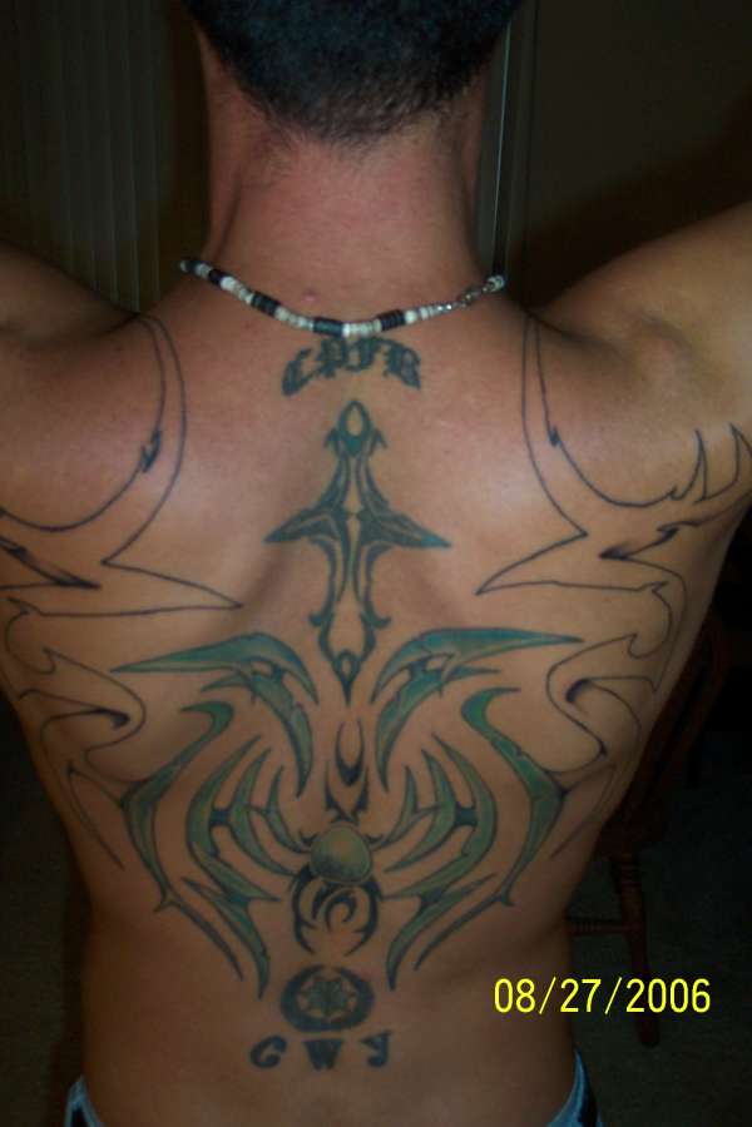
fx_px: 1191
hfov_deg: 35.1
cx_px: 376
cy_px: 564
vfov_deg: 50.7
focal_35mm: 38
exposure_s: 1/30
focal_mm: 8
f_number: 2.8
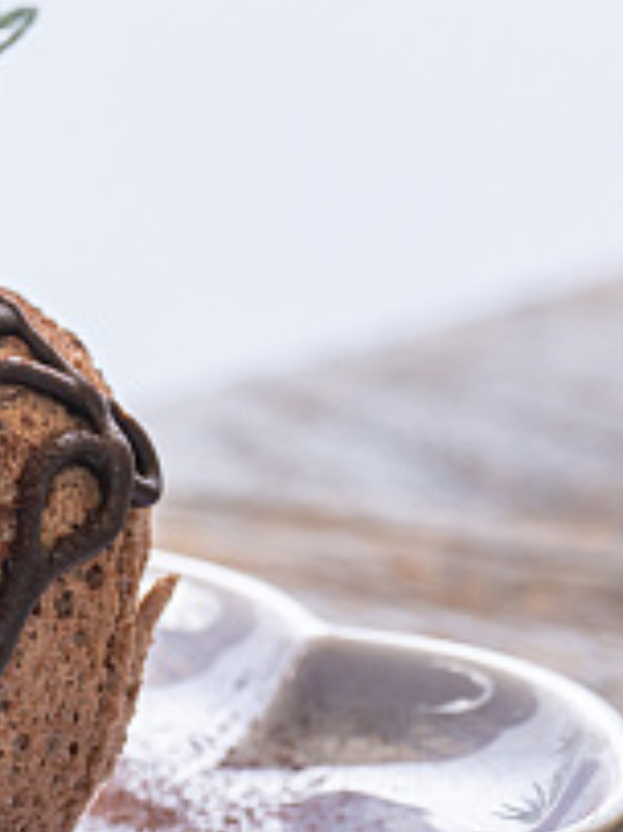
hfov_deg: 2.3
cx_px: -611
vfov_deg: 3.1
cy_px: 158
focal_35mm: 636
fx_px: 15278
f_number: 4
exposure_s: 1/250
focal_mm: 105
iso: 100
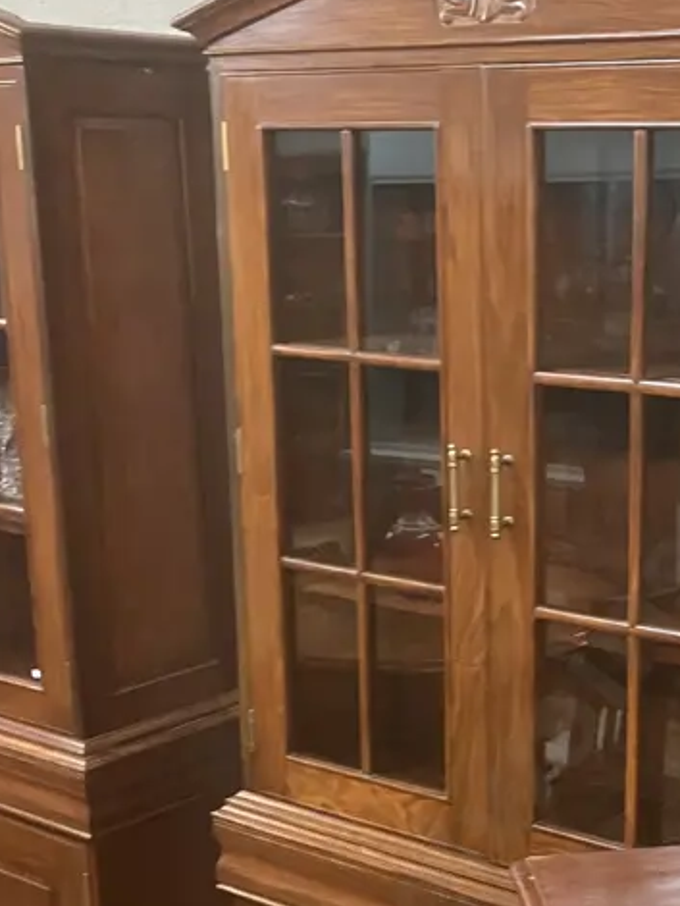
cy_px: 594
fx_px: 1596
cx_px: 663
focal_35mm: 61
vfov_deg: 31.5
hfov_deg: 23.2
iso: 320
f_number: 1.8
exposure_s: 1/50
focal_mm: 3.99
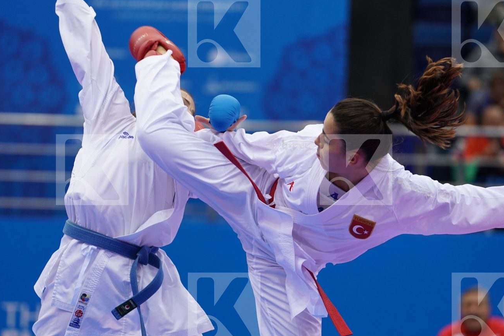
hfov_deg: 7.4
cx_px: 224
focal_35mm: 278
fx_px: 3891
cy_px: 170
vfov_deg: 4.9
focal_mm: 200
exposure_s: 1/1000
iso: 1250
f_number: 2.8
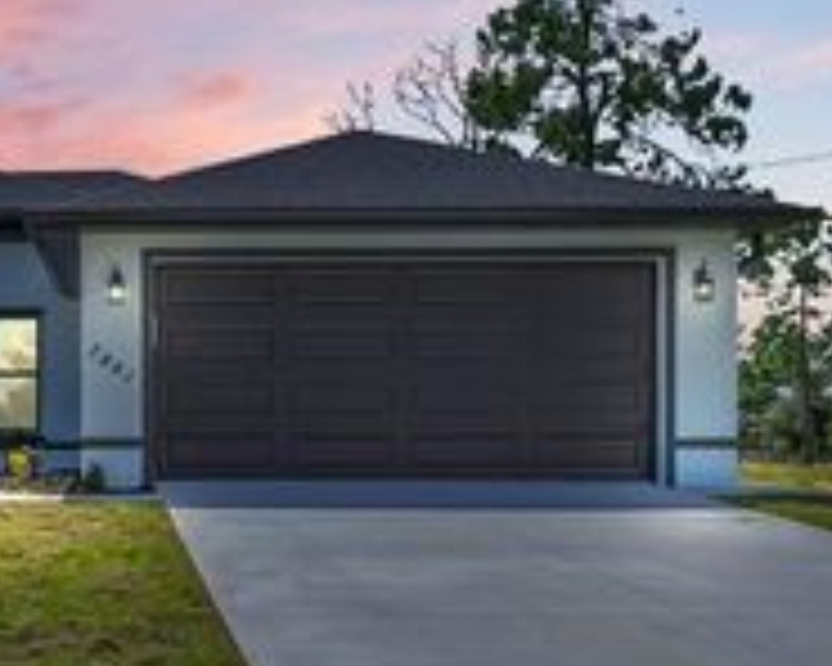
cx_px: 103
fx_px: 1502
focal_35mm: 61
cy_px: 457
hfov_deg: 29.8
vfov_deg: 24.8
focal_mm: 24
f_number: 9
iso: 200
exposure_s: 1/800
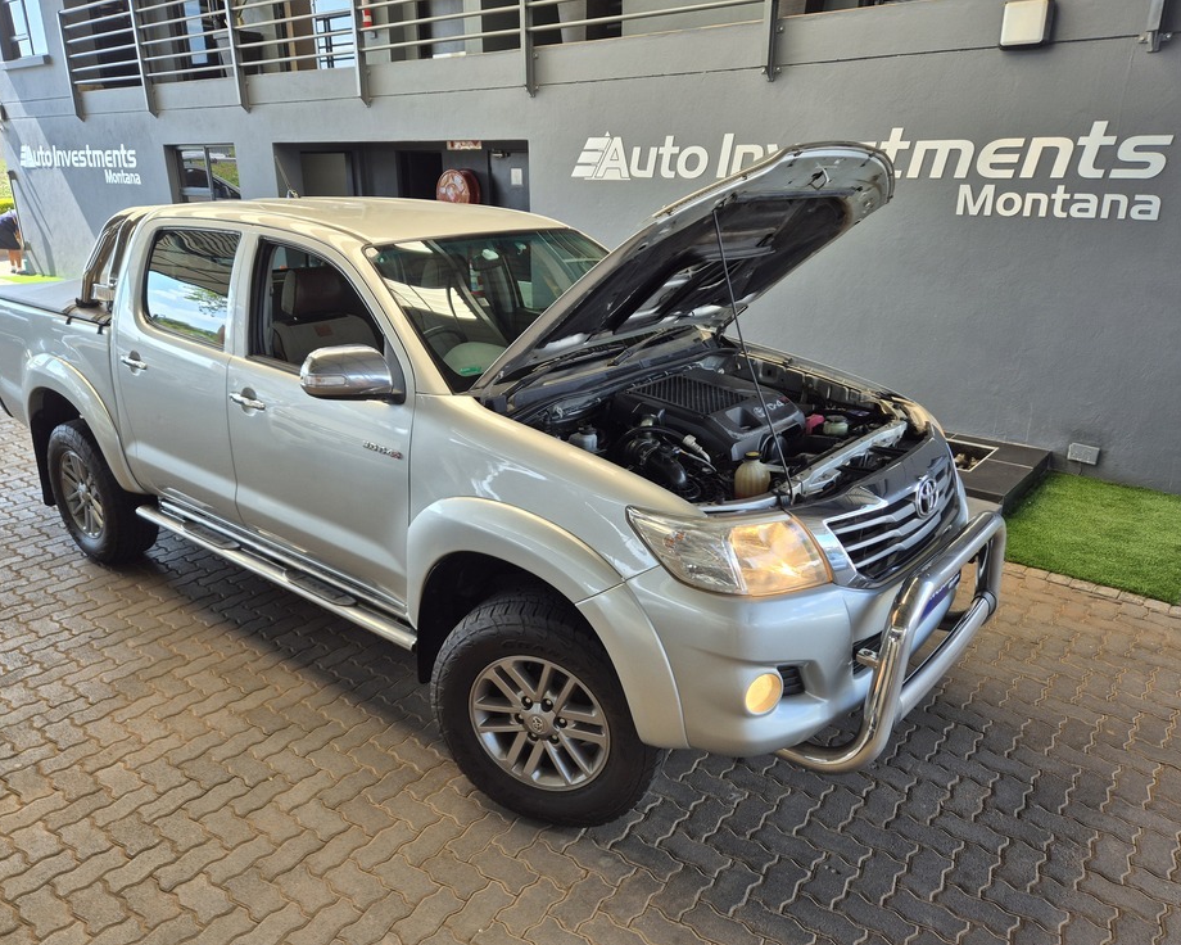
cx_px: 567
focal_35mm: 25
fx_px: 874
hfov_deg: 68.1
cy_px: 471
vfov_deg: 56.8
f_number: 1.8
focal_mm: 5.4
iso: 40
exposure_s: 1/180
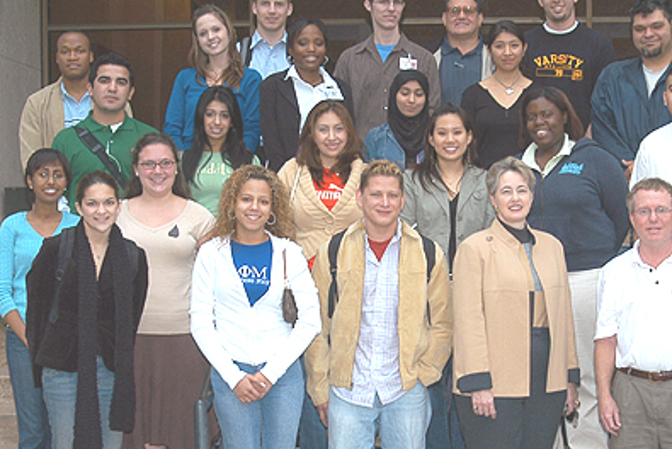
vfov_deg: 16.3
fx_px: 1569
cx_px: 493
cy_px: 273
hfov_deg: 23.9
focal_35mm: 84
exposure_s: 1/90
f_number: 5
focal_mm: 34
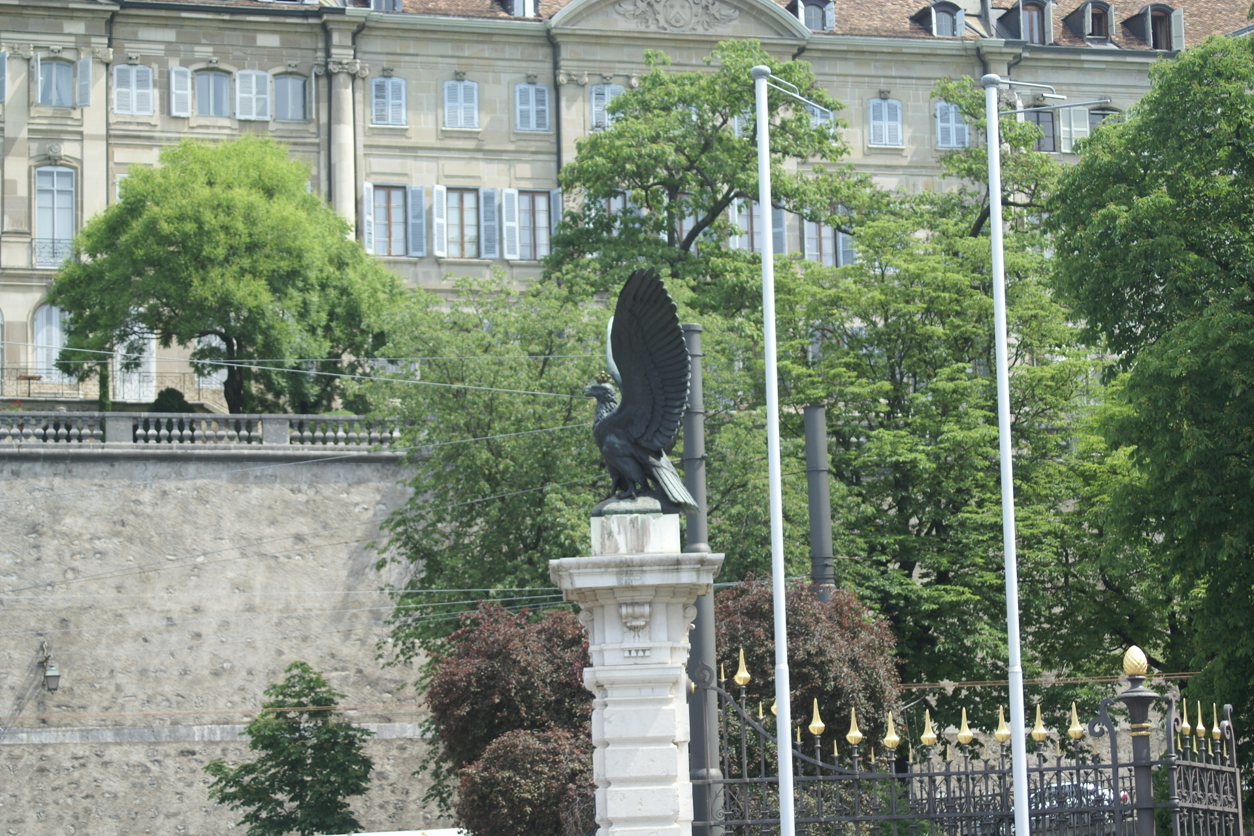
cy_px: 418
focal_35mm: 90
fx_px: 3135
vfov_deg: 15.2
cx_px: 627
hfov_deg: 22.6
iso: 100
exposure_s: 1/160
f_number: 6.3
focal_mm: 60
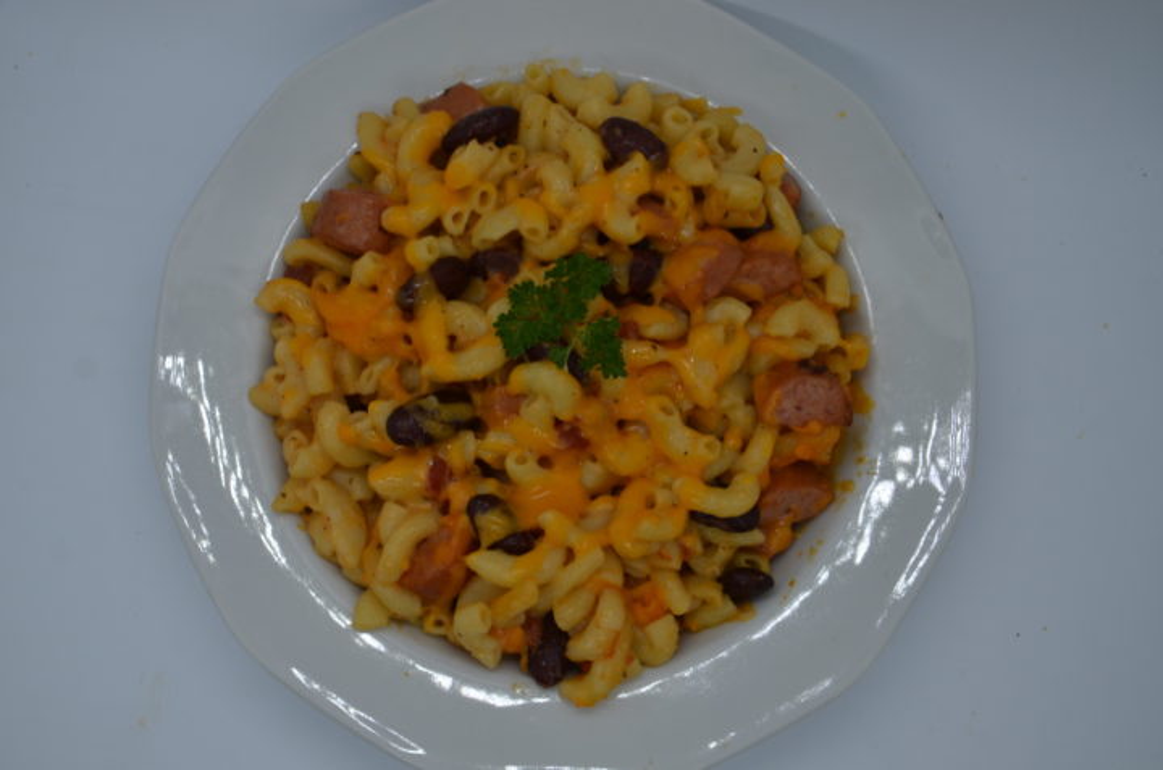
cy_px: 385
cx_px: 582
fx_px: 1548
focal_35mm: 48
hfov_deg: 41.2
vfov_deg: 28.0
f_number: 5.6
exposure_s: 1/125
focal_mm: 32
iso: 200
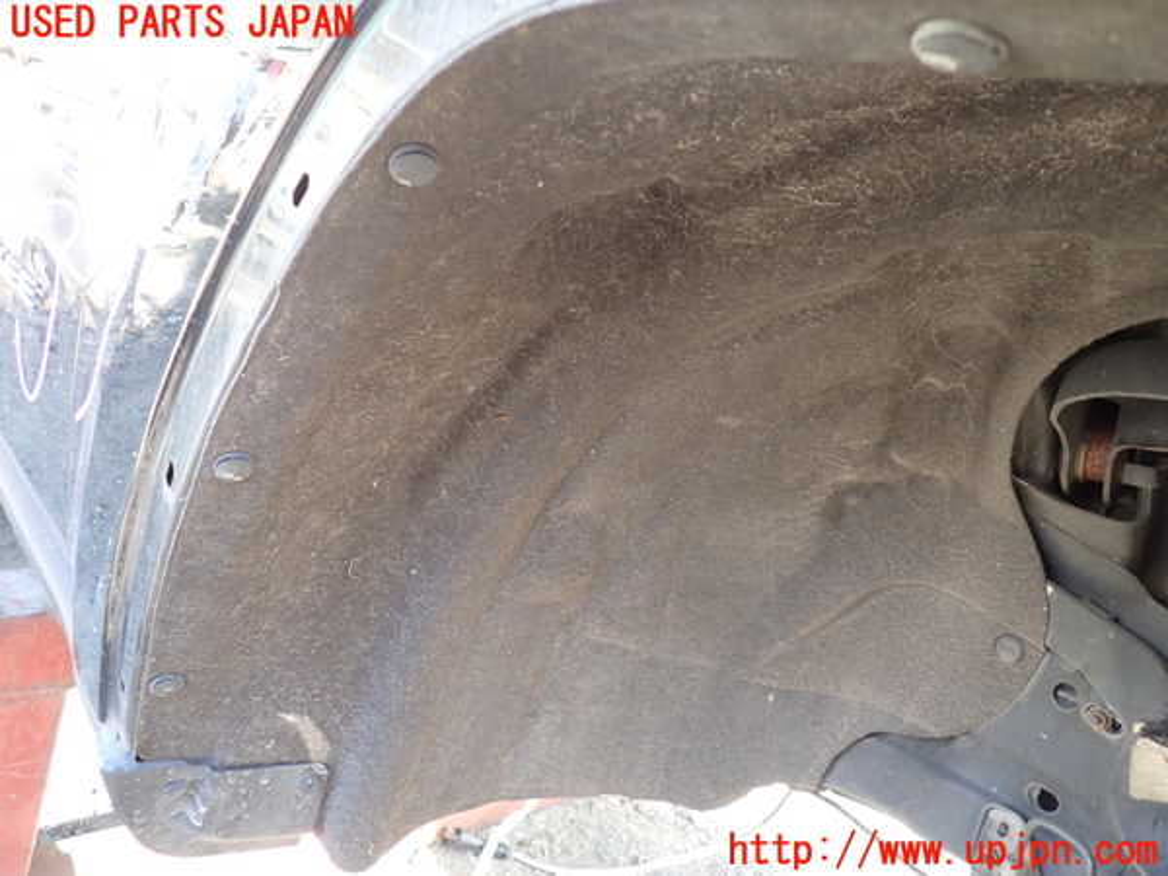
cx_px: 584
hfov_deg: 69.4
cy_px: 438
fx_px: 844
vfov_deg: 54.9
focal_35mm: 25
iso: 200
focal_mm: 4.5
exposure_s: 1/50
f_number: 2
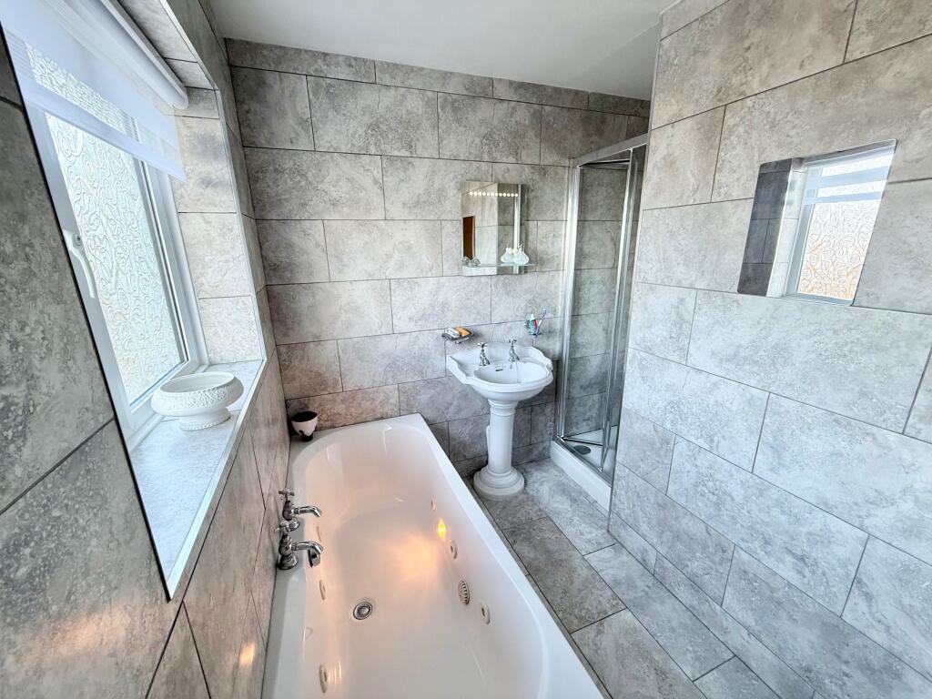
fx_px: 377
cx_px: 466
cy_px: 350
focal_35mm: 14
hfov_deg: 102.1
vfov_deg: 85.7
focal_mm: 2.22
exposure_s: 1/100
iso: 200
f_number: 2.2
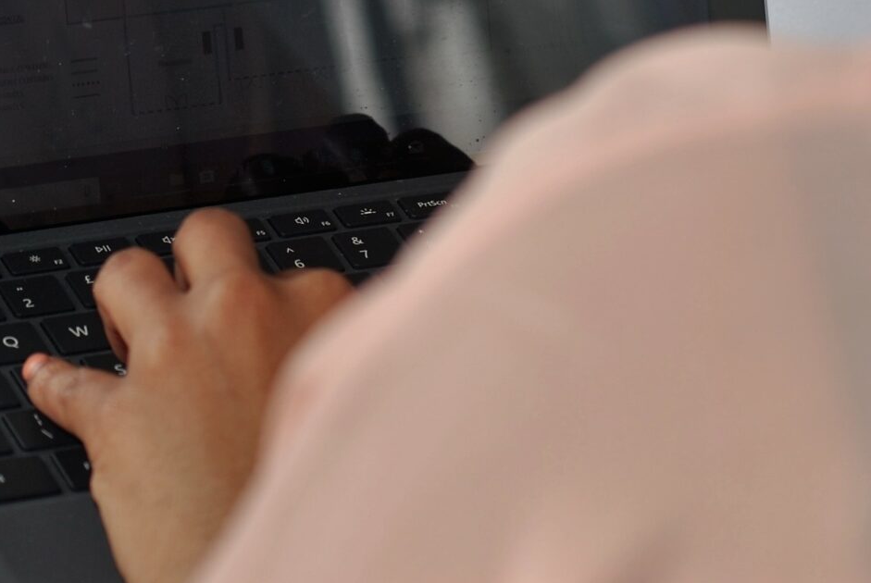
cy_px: -186
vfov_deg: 6.7
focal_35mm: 204
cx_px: 145
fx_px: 4942
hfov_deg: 10.0
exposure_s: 1/200
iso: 100
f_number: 3.5
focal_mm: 50
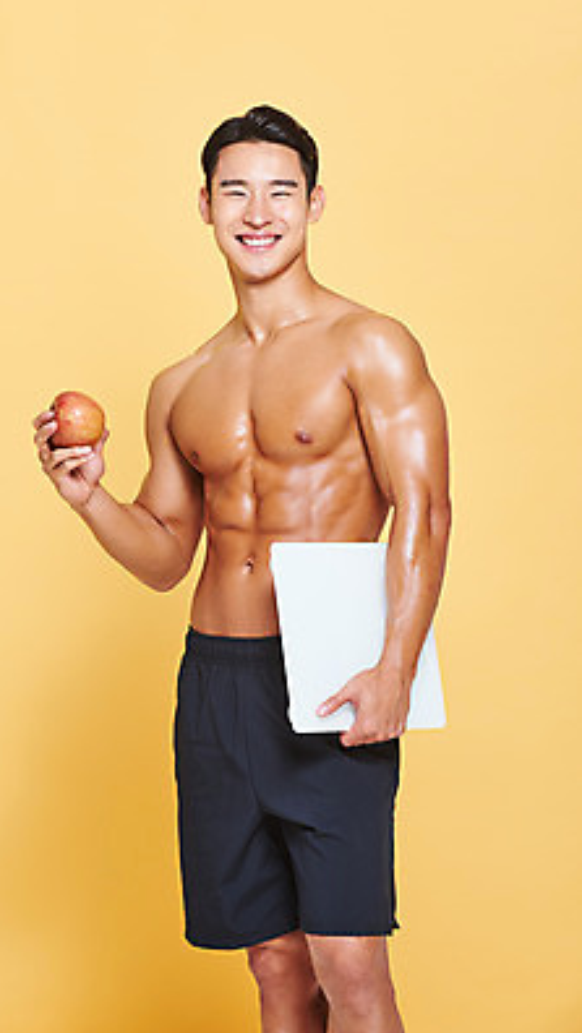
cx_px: 236
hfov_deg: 8.5
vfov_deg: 15.0
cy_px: 514
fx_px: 3920
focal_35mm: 143
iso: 100
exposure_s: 1/125
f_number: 11
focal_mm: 135
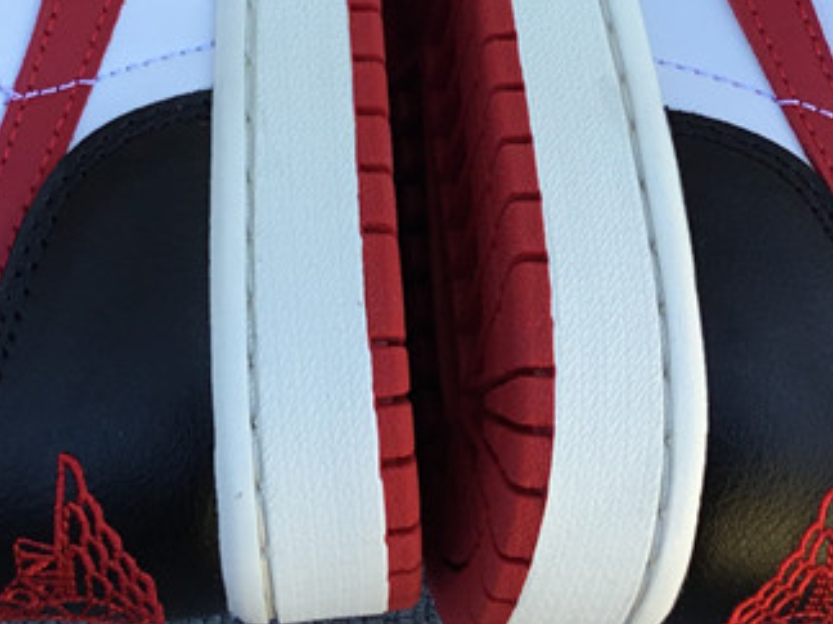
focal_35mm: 86
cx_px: 342
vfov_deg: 16.6
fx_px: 2070
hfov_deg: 22.7
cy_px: -86
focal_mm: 3.3
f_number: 2.4
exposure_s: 1/105
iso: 25
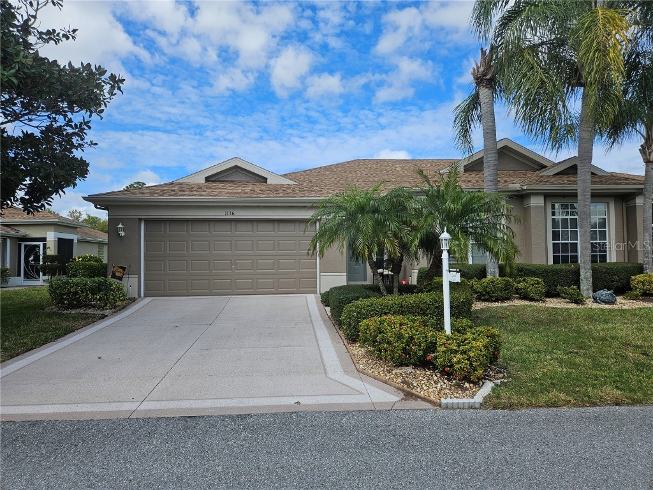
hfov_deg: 73.9
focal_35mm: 23
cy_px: 245
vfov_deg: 58.9
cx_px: 326
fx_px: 434
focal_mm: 5.4
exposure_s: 1/1849
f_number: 1.8
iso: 25
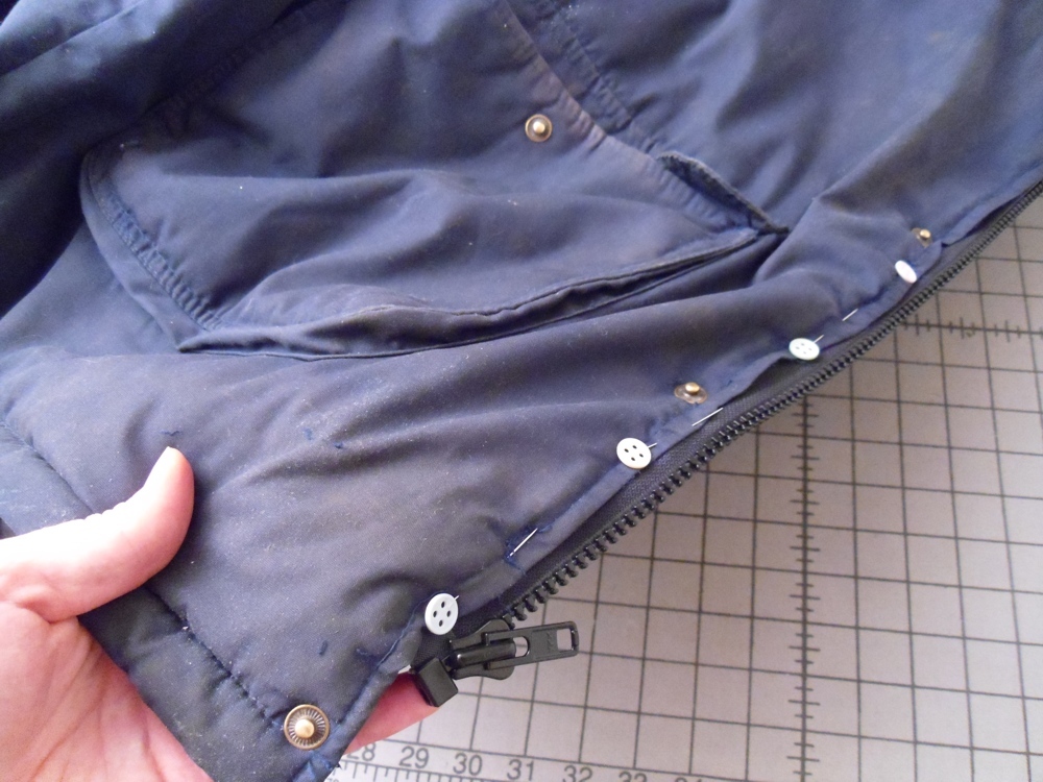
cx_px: 522
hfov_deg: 58.4
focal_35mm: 31
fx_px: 934
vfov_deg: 45.4
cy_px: 391
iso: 800
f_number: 3.3
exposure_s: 1/18
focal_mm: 5.6
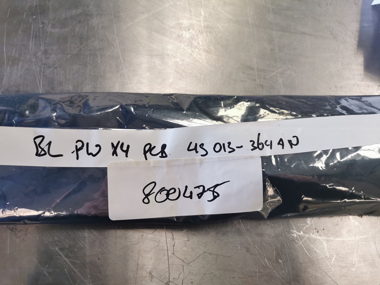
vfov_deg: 51.4
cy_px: 142
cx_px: 190
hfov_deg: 65.3
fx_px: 296
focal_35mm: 27
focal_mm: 5.58
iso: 250
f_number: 1.8
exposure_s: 1/50
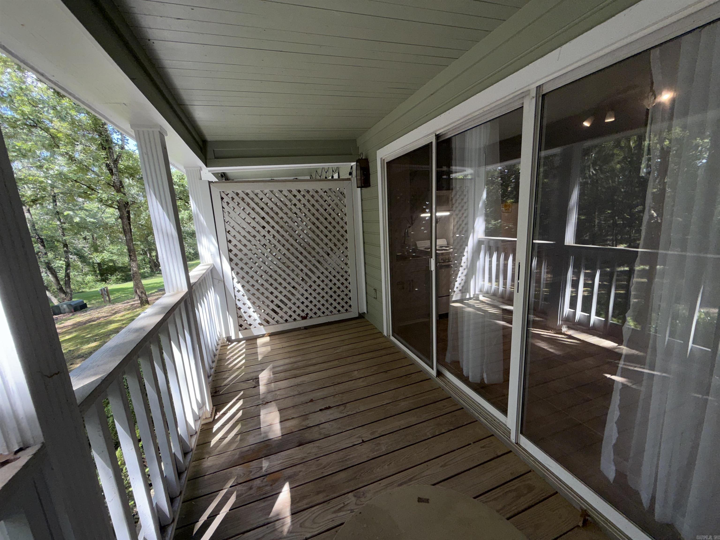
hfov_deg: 102.1
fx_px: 291
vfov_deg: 85.7
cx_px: 360
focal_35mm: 14
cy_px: 270
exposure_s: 1/122
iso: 20
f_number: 2.2
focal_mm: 2.22
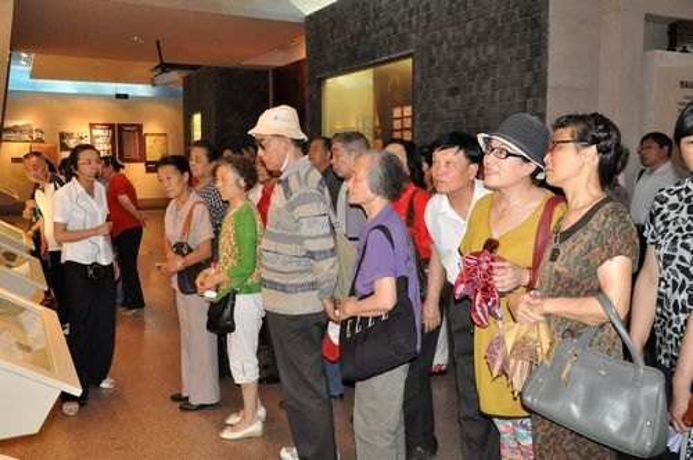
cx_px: 346
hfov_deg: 57.3
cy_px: 230
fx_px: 634
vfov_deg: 39.9
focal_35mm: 33
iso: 3200
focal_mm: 22
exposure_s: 1/60
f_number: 5.6
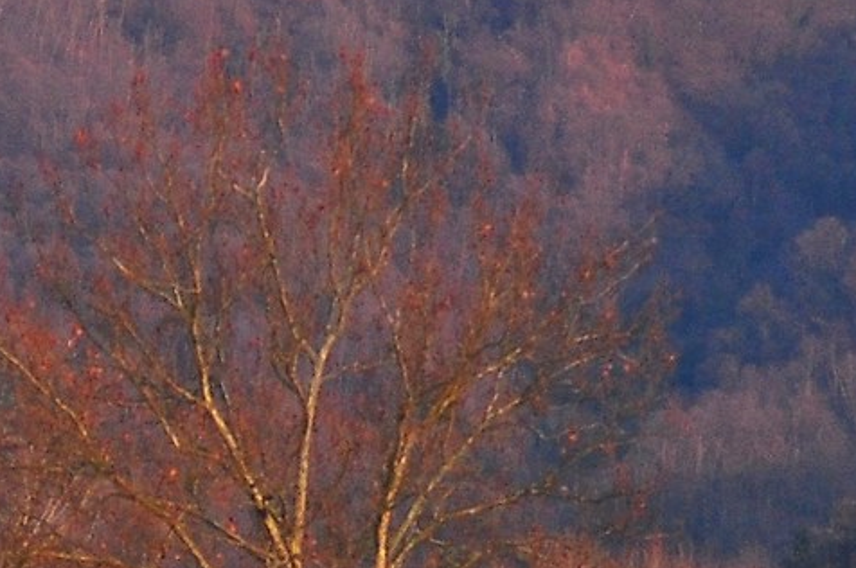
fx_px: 14366
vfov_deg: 2.3
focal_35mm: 605
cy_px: 576
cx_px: -410
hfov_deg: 3.4
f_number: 2.8
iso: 220
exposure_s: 1/500
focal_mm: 80
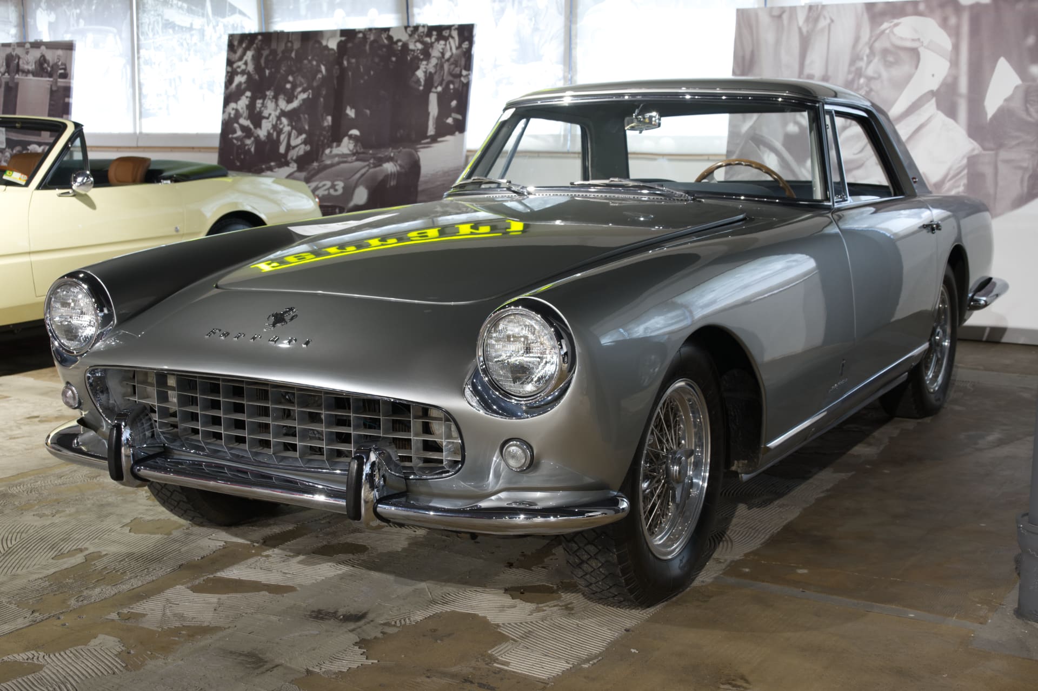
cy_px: 346
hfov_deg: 45.4
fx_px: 1239
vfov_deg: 31.2
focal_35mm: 43
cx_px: 519
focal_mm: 43
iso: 125
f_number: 8
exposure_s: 1.3
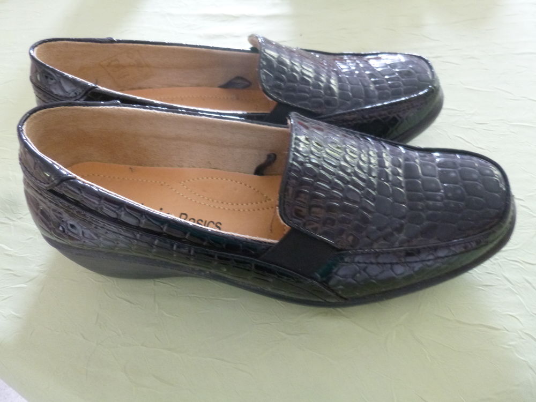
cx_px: 268
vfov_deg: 54.9
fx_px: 387
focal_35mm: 25
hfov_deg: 69.4
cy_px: 201
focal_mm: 4.5
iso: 400
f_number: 3.1
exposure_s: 1/13
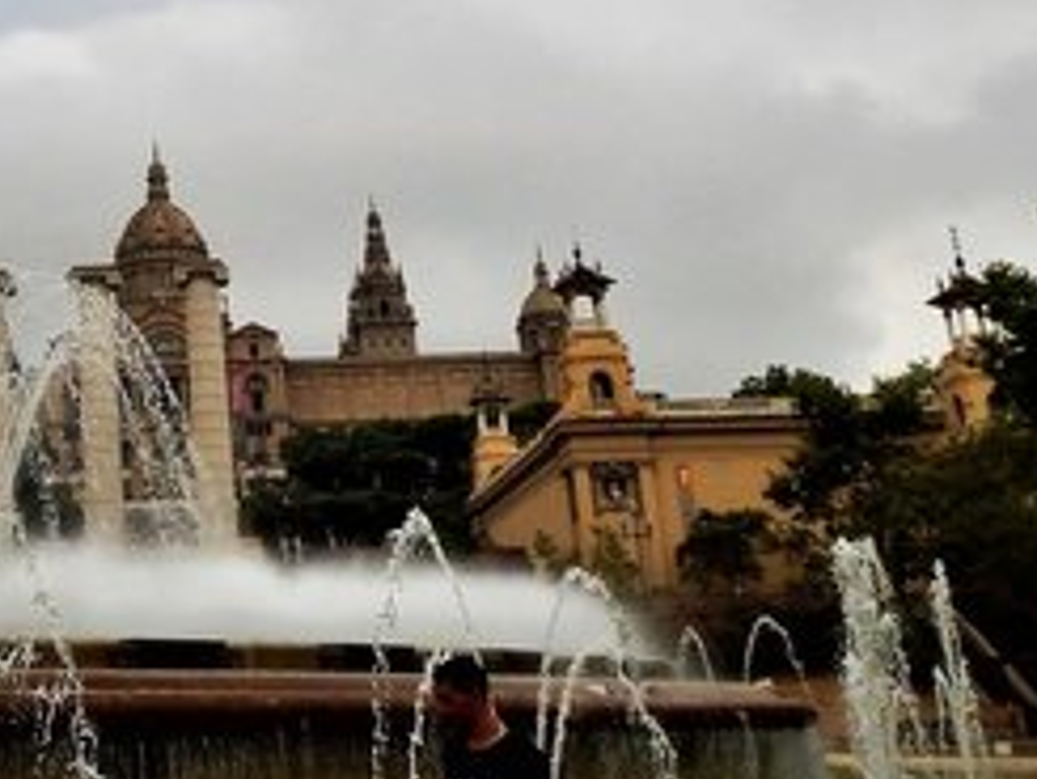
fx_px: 1798
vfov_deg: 23.9
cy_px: 123
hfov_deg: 28.8
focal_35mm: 60
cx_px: -140
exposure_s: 1/800
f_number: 3
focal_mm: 4
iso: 125
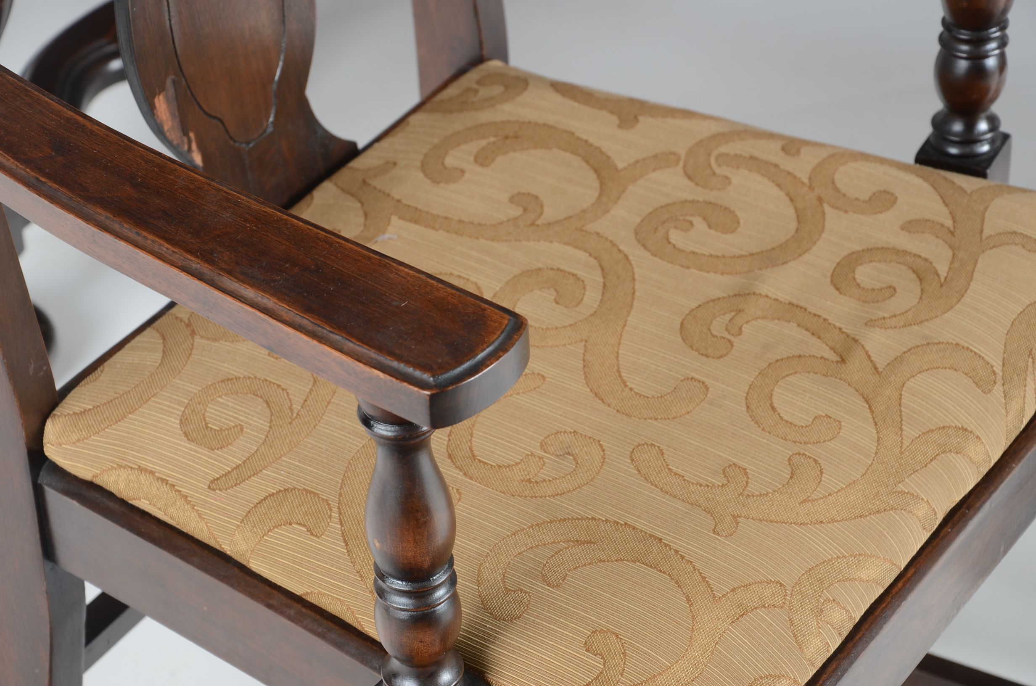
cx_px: 518
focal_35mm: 112
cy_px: 343
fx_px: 3231
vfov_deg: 12.1
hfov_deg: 18.2
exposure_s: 1/125
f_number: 7.1
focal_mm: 75
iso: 200
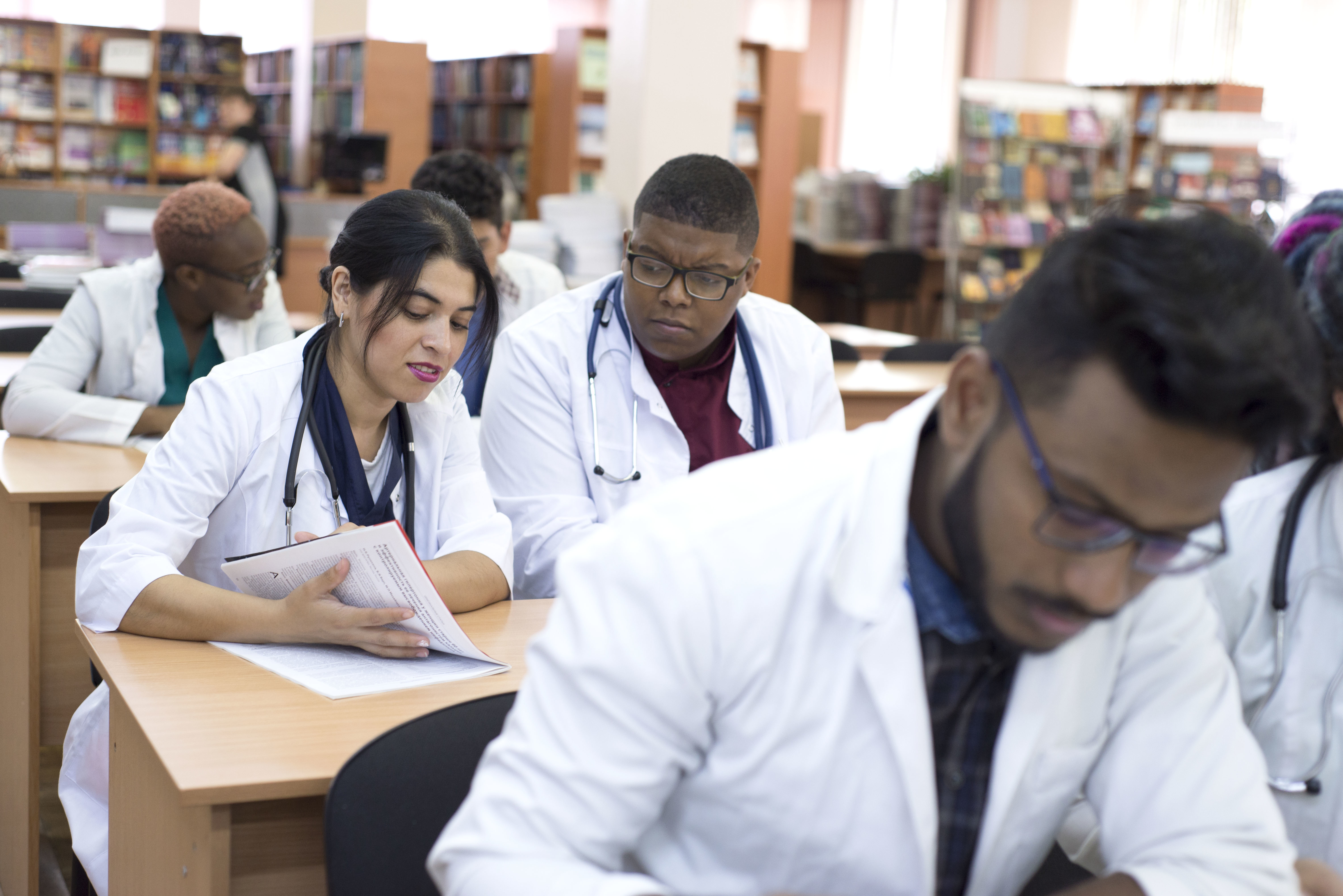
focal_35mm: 50
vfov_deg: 27.0
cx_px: 672
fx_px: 1866
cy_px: 448
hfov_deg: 39.6
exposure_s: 1/100
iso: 500
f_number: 3.5
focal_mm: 50
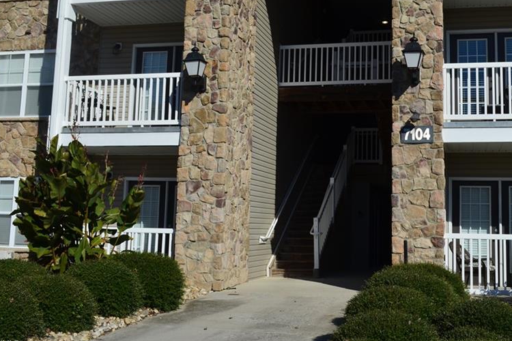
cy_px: 119
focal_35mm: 49
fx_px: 697
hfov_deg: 40.0
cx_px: 323
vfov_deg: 27.4
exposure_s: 1/400
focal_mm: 24
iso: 200
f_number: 11
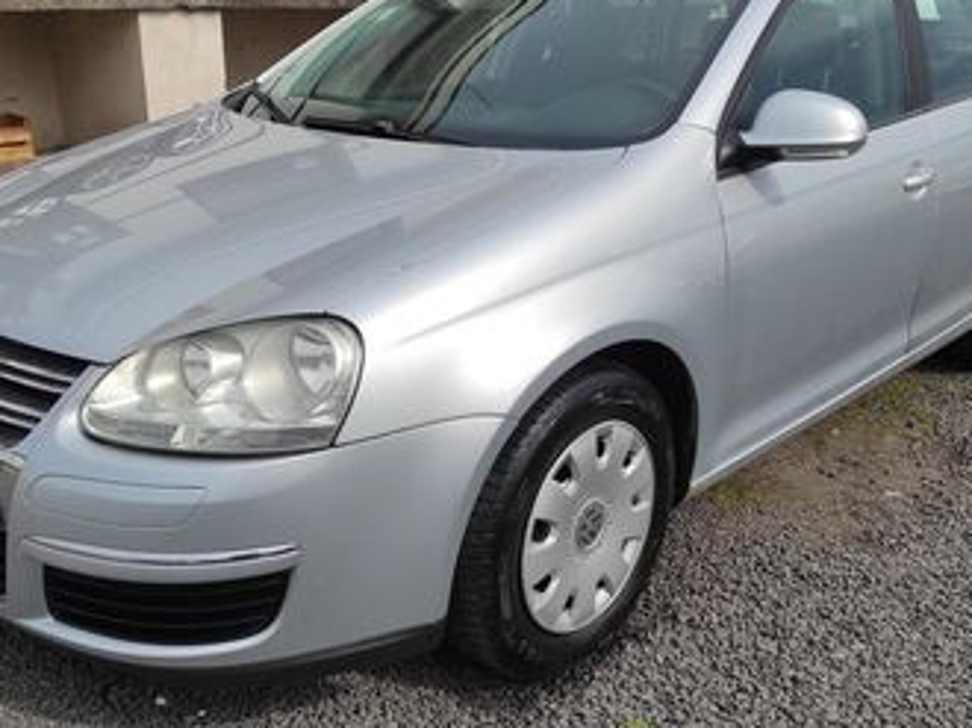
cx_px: 459
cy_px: 354
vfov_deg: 38.6
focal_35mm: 37
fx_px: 1038
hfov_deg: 50.1
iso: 100
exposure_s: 1/3365
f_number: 1.89
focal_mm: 5.43
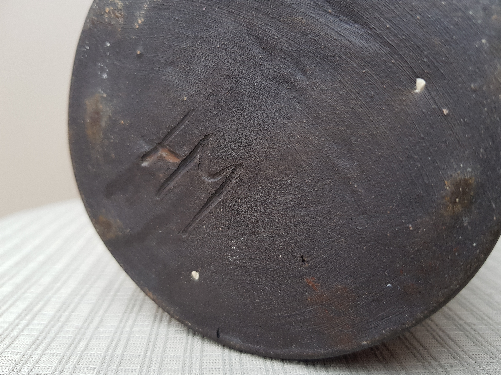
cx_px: 250
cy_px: 188
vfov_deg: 53.1
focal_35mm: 26
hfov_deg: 67.3
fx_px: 376
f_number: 1.7
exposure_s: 1/100
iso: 80
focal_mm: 4.2
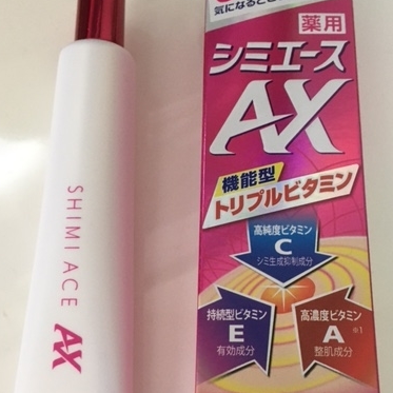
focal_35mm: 44
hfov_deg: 38.3
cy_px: 229
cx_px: 224
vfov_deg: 38.2
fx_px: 565
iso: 160
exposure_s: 1/30
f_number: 2.2
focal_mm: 4.15
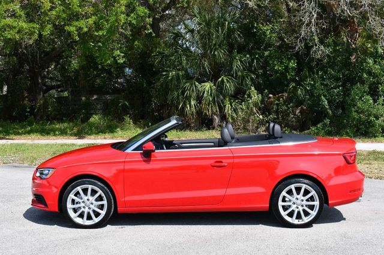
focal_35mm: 52
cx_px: 192
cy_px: 128
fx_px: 554
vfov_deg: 26.0
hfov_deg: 38.2
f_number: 8
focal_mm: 35
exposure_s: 1/250
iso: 110
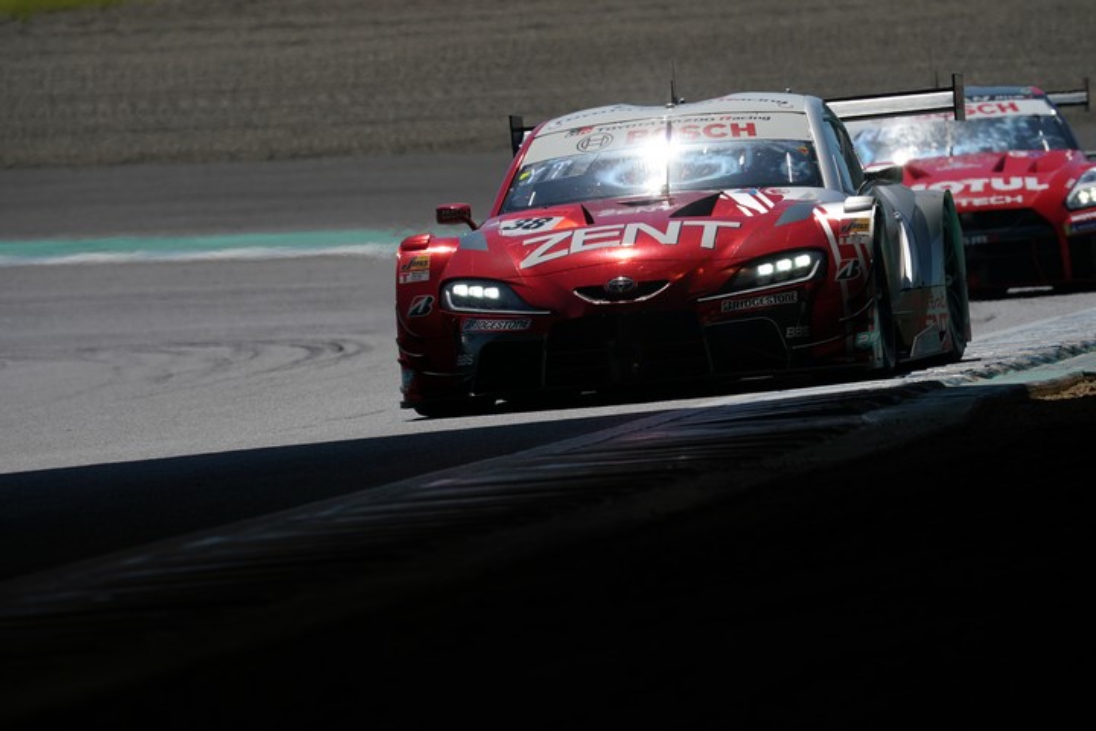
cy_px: 366
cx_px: 548
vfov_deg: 2.3
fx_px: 18265
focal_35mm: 600
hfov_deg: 3.4
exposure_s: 1/800
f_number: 11
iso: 200
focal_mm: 600
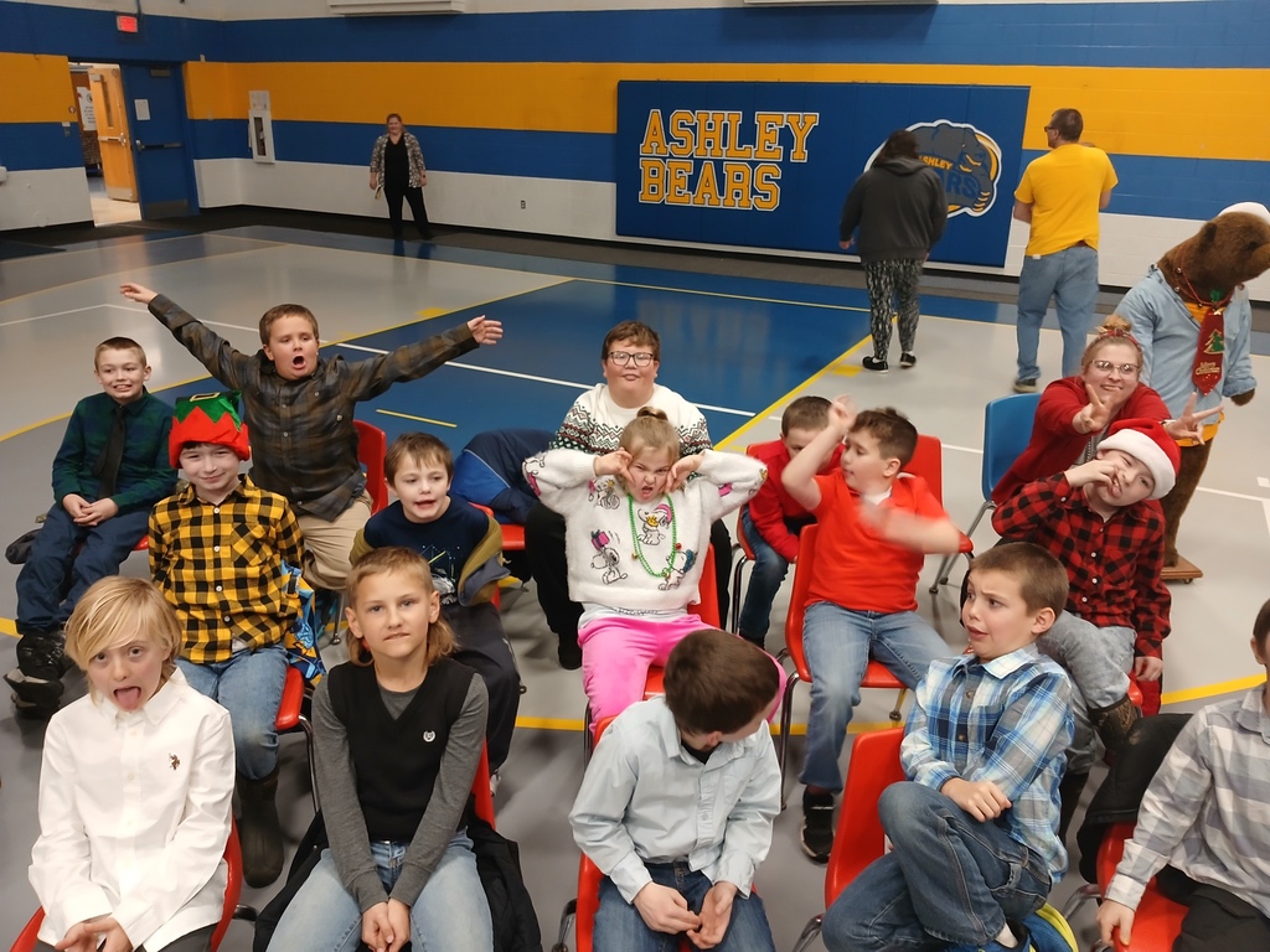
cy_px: 476
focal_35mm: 26
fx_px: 954
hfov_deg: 67.3
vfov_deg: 53.1
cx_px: 635
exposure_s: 1/30
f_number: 1.8
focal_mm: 3.98
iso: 250
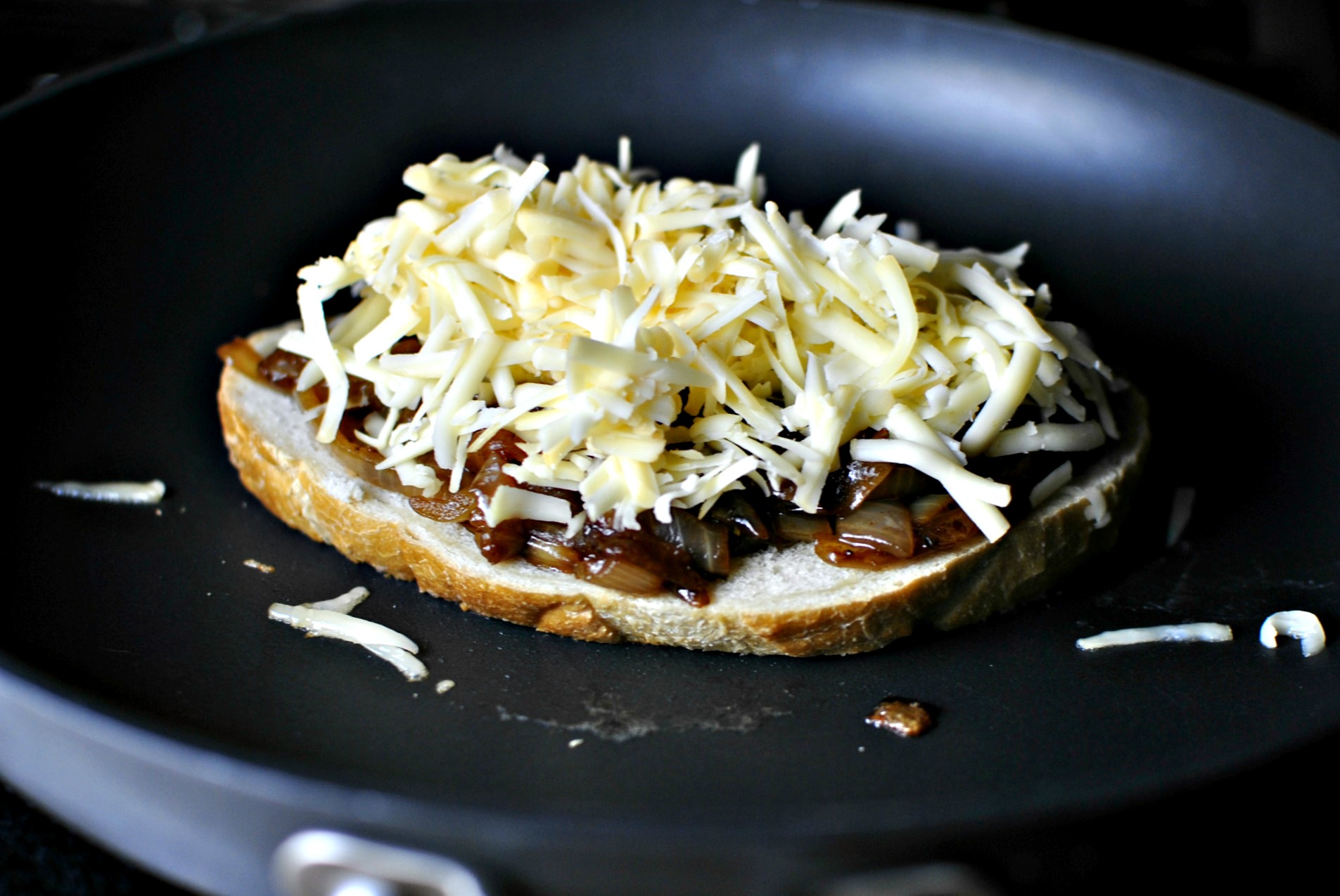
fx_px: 1956
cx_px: 670
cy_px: 448
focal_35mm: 52
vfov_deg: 25.8
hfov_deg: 37.8
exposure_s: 1/100
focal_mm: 35
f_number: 2.2
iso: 125
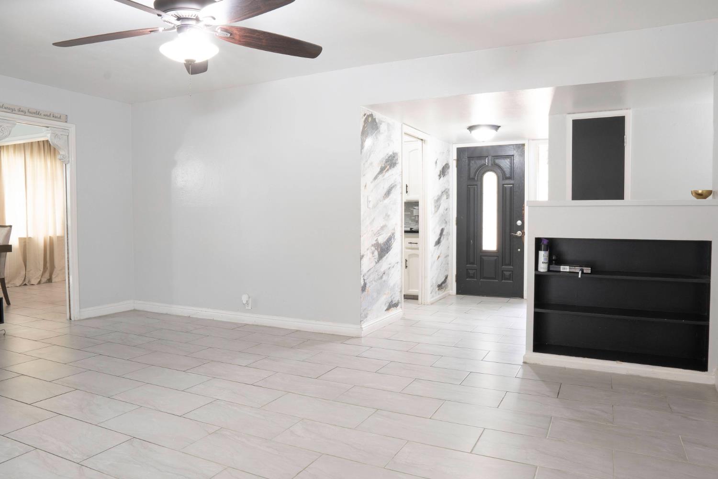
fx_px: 479
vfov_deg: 53.1
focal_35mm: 24
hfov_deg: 73.7
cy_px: 240
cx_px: 359
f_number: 13
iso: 100
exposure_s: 2
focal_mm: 16
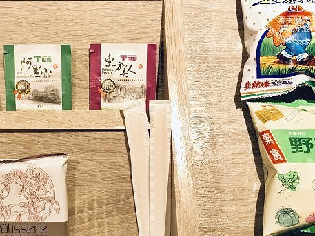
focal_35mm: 49
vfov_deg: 29.6
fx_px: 446
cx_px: 103
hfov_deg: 38.4
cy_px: 92
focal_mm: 3.99
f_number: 1.8
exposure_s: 1/15
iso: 50
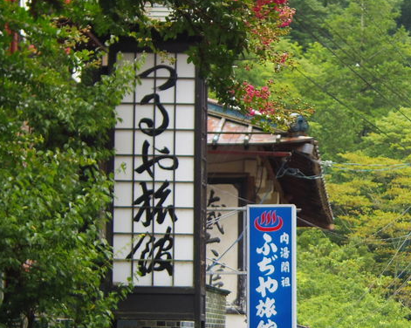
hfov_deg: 16.2
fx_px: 1422
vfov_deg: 13.1
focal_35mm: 117
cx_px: 381
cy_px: 226
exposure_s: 1/320
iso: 125
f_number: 1.9
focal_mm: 8.5
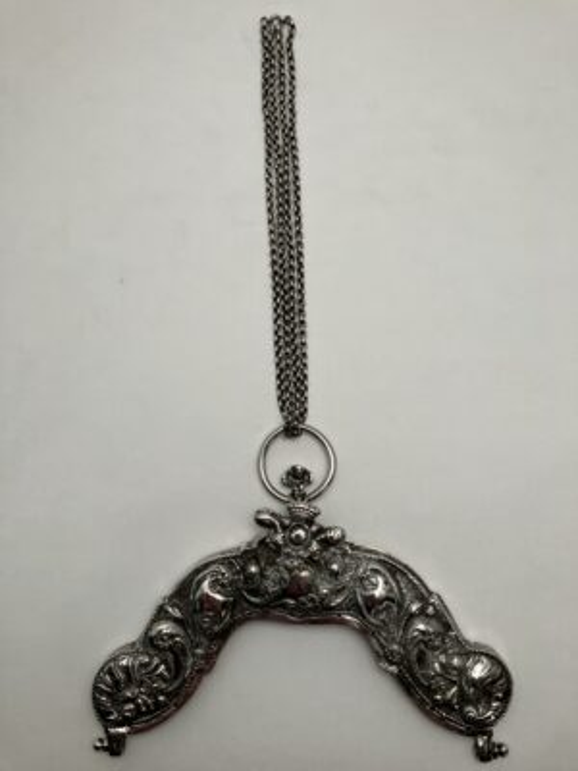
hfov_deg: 49.7
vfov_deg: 63.4
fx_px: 623
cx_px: 289
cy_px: 386
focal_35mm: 28
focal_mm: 3.99
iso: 50
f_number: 1.8
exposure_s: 1/100
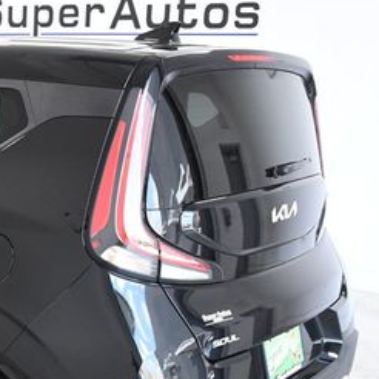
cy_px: 280
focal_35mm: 73
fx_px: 904
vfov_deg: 23.5
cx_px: -55
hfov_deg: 22.2
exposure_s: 1/250
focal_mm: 22
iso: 2500
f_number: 8
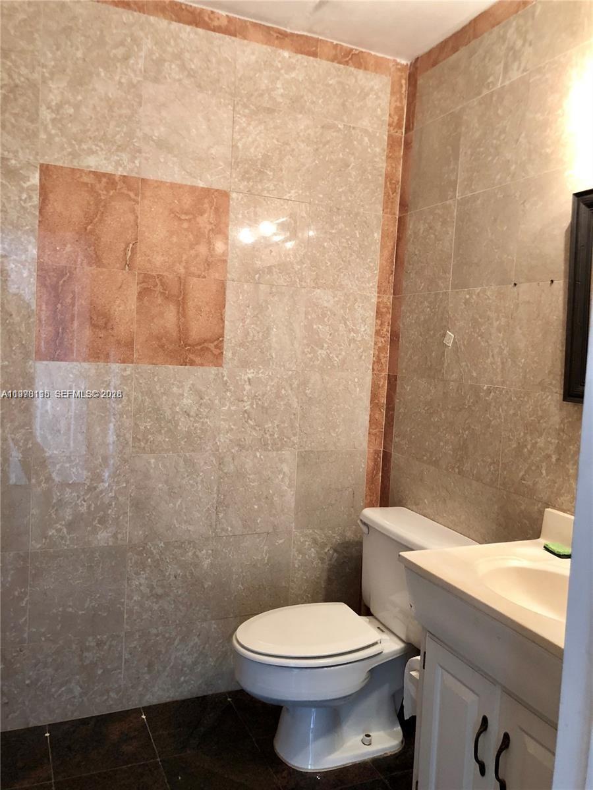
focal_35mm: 28
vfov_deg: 63.4
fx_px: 640
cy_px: 395
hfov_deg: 49.7
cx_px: 296
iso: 64
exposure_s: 1/15
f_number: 1.8
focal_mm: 4
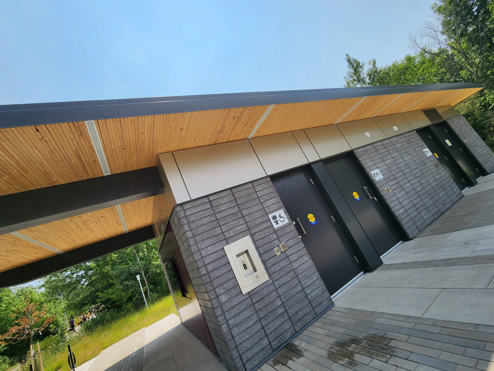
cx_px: 234
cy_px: 182
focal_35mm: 14
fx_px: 200
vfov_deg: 85.7
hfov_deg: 102.0
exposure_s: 1/2423
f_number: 2.2
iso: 50
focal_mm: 2.2
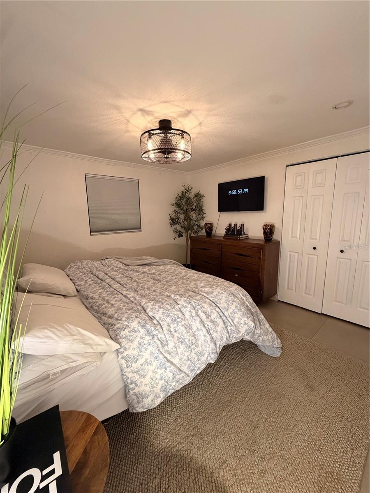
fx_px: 200
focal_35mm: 14
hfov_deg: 85.7
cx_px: 185
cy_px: 246
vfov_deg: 102.1
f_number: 2.2
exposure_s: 1/60
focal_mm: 2.22
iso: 500
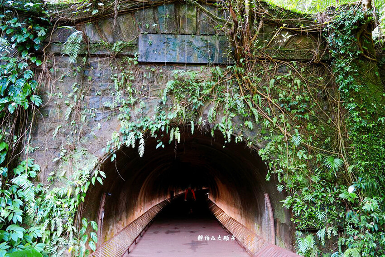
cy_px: 128
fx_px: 257
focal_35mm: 24
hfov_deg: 73.8
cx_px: 192
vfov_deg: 53.1
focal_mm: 24
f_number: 4
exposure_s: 1/30
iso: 500
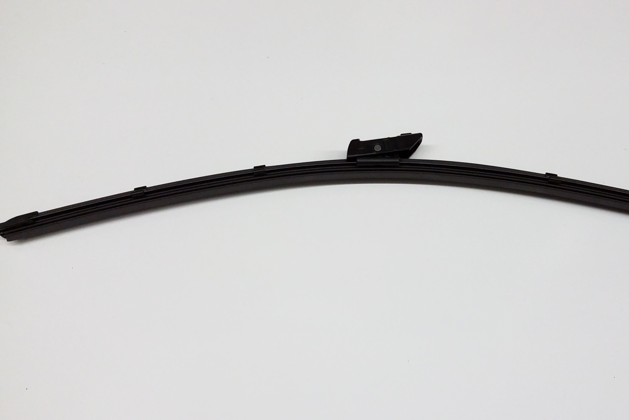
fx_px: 699
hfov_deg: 48.2
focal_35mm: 40
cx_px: 372
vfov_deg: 33.4
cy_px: 226
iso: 200
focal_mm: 3.4
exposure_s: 1/30
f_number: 2.4
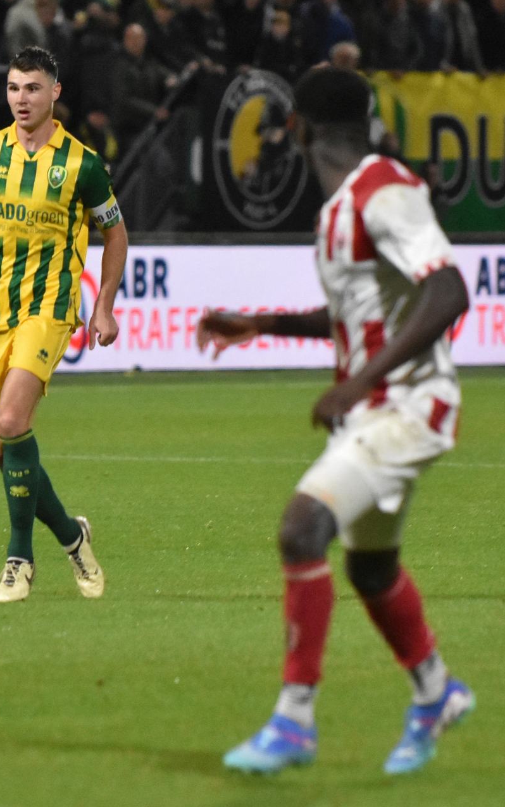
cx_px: 165
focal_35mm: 414
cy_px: 403
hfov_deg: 3.2
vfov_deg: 5.1
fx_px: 9112
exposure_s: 1/800
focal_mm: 180
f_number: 2.8
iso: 3200
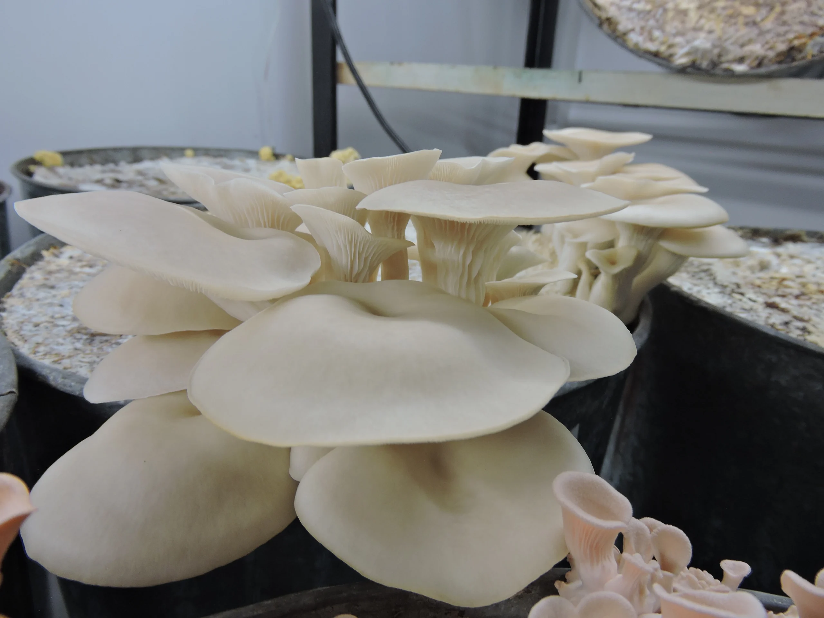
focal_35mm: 24
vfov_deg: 56.8
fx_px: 571
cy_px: 309
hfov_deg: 71.6
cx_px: 412
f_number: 3.3
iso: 100
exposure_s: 1/50
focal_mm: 4.3
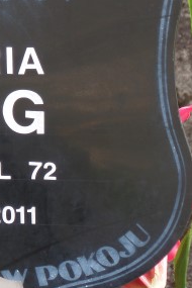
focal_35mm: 506
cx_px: -16
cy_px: 96
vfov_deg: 4.1
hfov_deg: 2.7
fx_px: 4048
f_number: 4.8
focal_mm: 38.6
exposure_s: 1/125
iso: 100
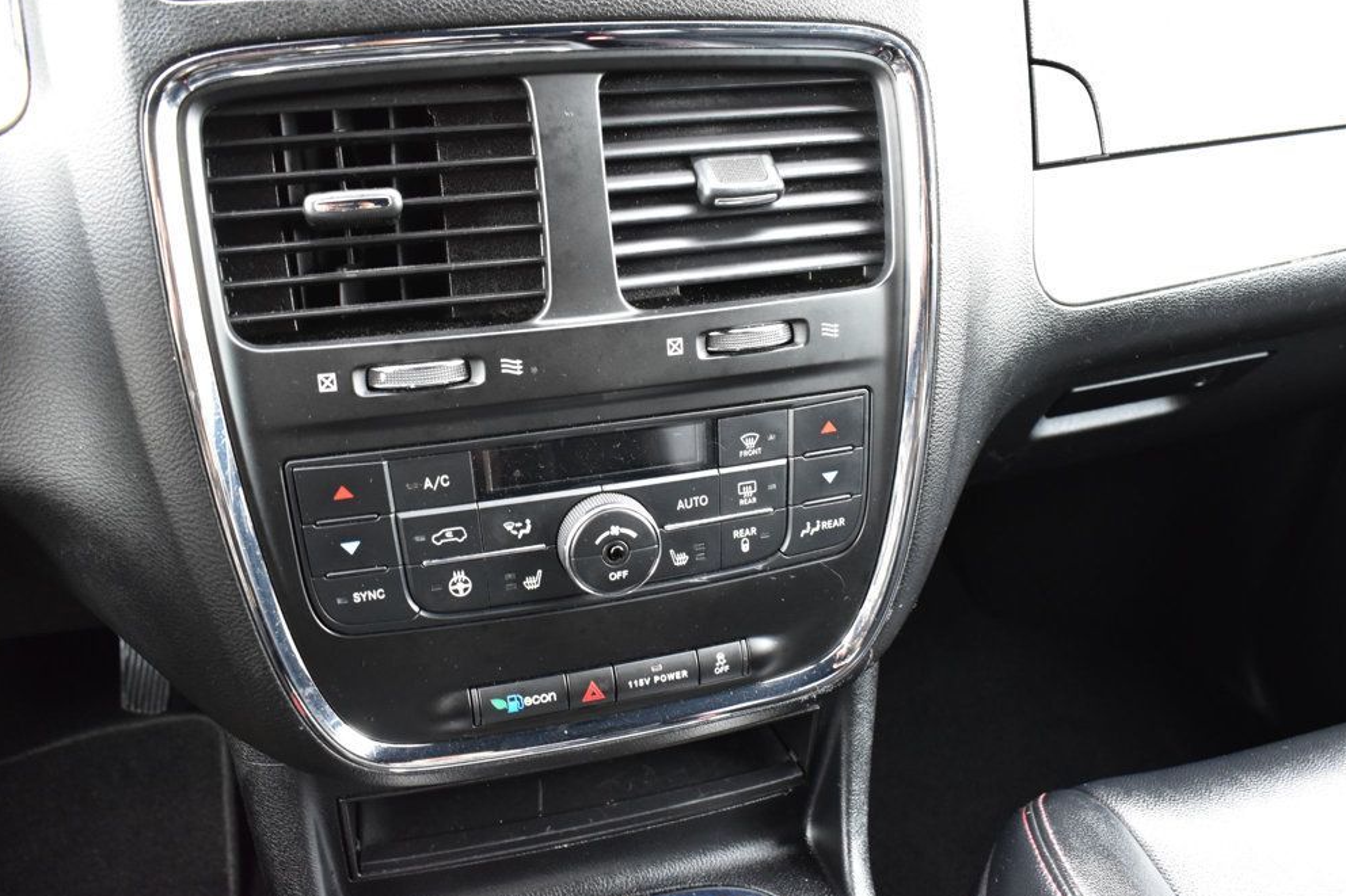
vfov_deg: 40.5
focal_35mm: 33
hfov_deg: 57.9
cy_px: 446
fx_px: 1215
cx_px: 688
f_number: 6.3
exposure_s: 1/15
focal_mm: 21
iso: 1400
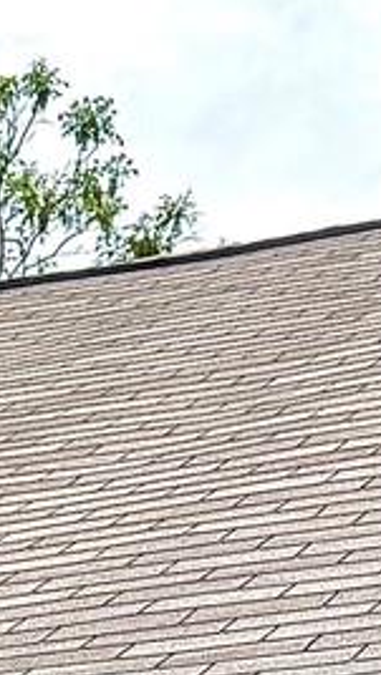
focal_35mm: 200
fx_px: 3588
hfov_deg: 5.9
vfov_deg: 9.9
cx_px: -389
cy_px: 1423
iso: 100
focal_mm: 6.76
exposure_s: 1/1653
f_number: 1.78
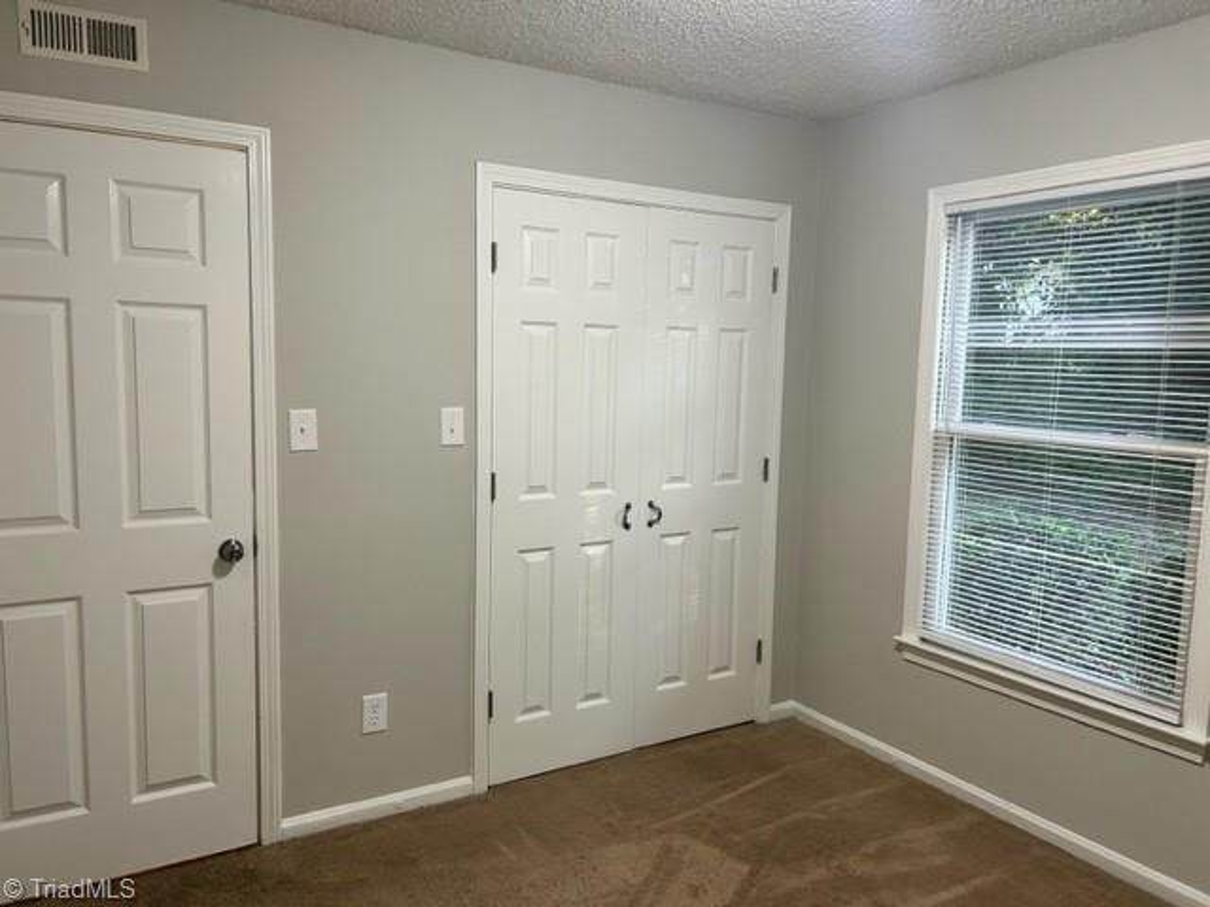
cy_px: 454
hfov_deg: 67.3
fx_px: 909
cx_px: 605
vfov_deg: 53.1
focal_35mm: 26
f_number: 1.5
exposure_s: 1/60
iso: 160
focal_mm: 5.7
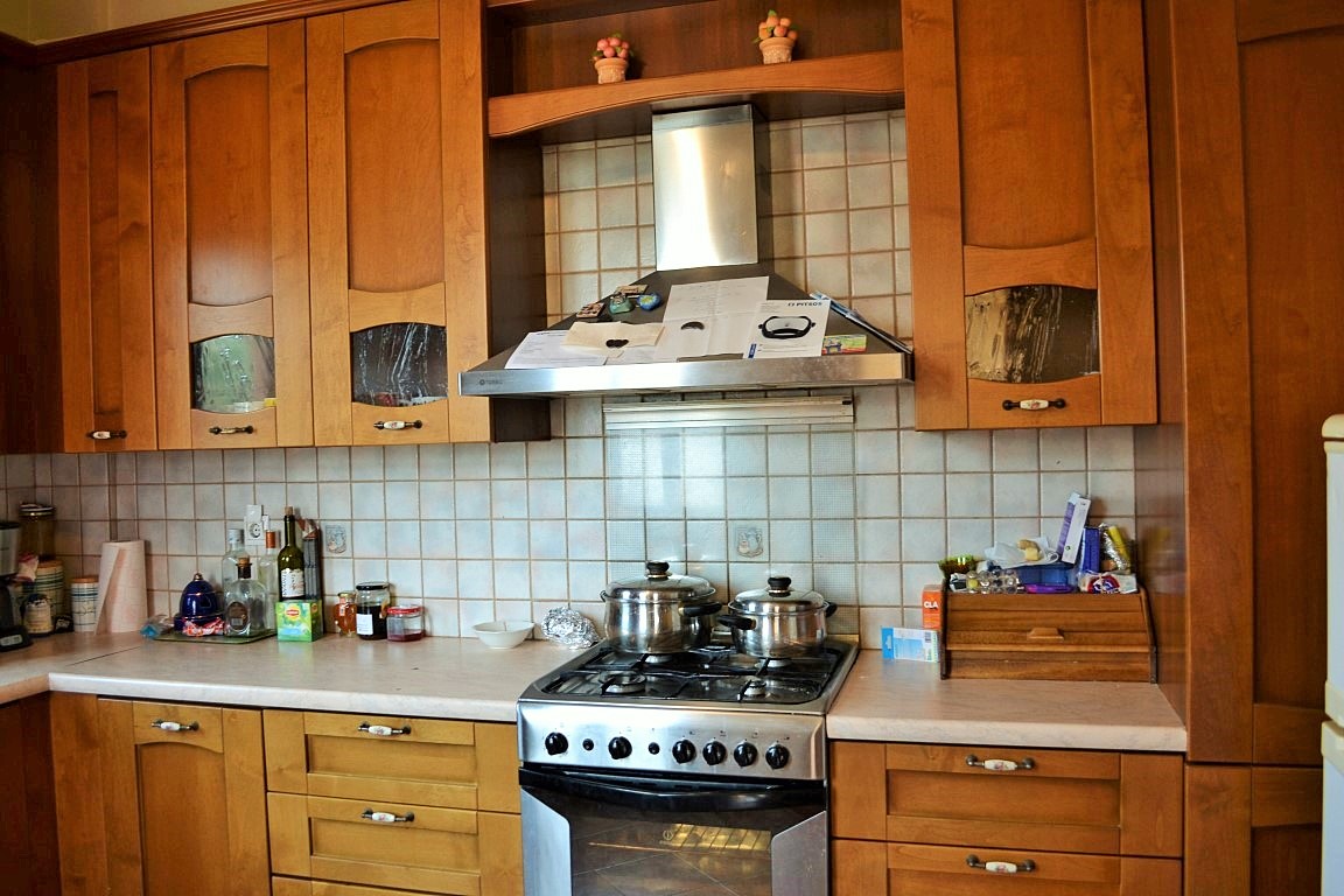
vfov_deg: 47.9
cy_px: 448
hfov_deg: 67.4
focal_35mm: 27
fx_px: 1008
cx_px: 672
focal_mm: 18
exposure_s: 1/60
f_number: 4
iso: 400
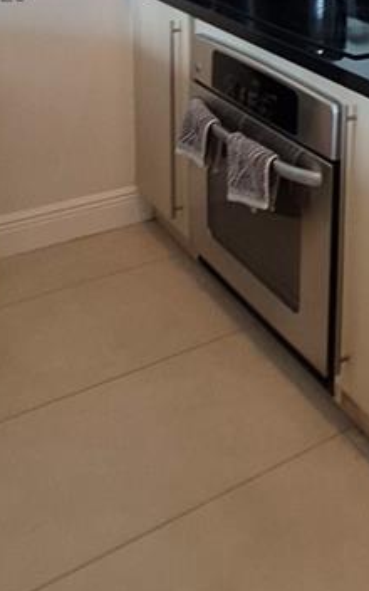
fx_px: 756
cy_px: -7
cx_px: 468
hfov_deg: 24.3
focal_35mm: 47
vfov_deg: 37.8
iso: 100
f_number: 2.2
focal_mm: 1.74
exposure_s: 1/60
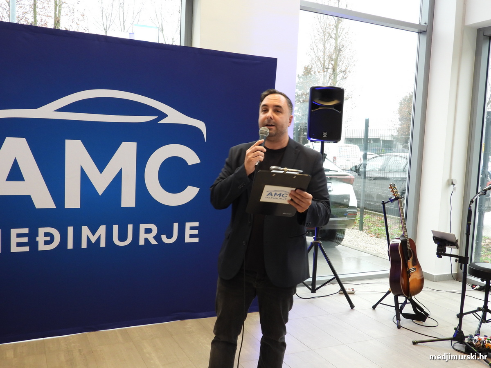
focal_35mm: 32
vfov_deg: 44.2
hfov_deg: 56.8
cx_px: 246
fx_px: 454
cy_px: 184
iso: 200
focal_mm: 5.8
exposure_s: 1/30
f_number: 3.2
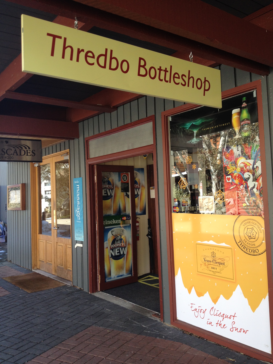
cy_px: 182
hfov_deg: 40.7
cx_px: 136
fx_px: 368
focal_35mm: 35
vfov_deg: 52.6
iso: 80
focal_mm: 4.28
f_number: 2.4
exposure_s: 1/120
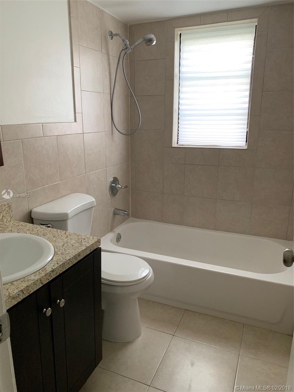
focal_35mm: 26
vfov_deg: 67.3
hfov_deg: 53.1
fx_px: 294
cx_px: 147
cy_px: 196
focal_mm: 4.25
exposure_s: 1/60
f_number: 1.8
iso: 250
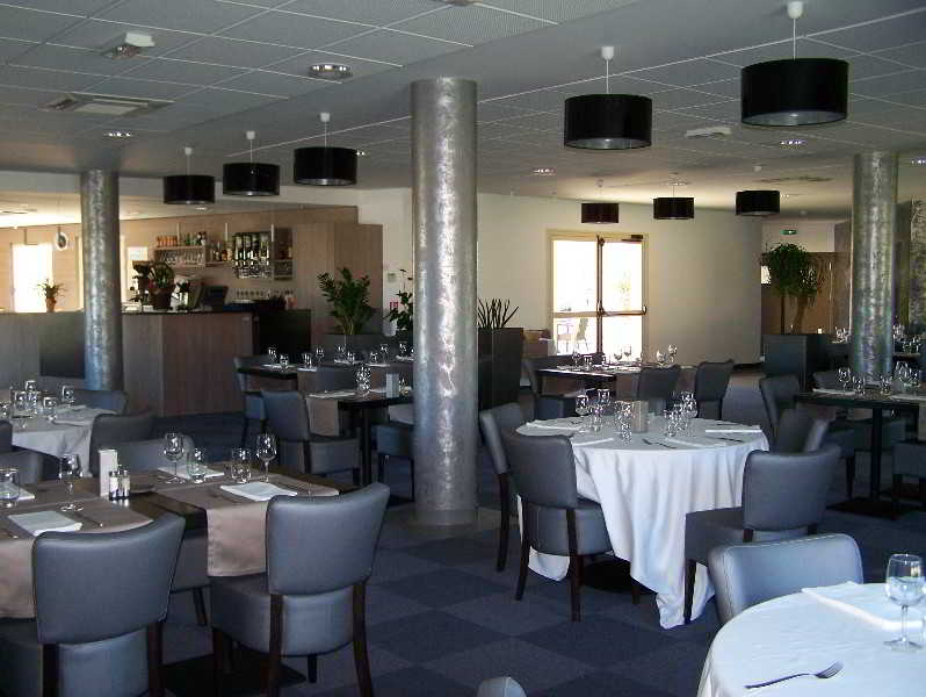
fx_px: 1017
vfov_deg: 37.8
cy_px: 348
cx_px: 463
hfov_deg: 48.9
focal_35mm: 38
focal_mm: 6.3
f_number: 2.8
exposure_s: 1/60
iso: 160
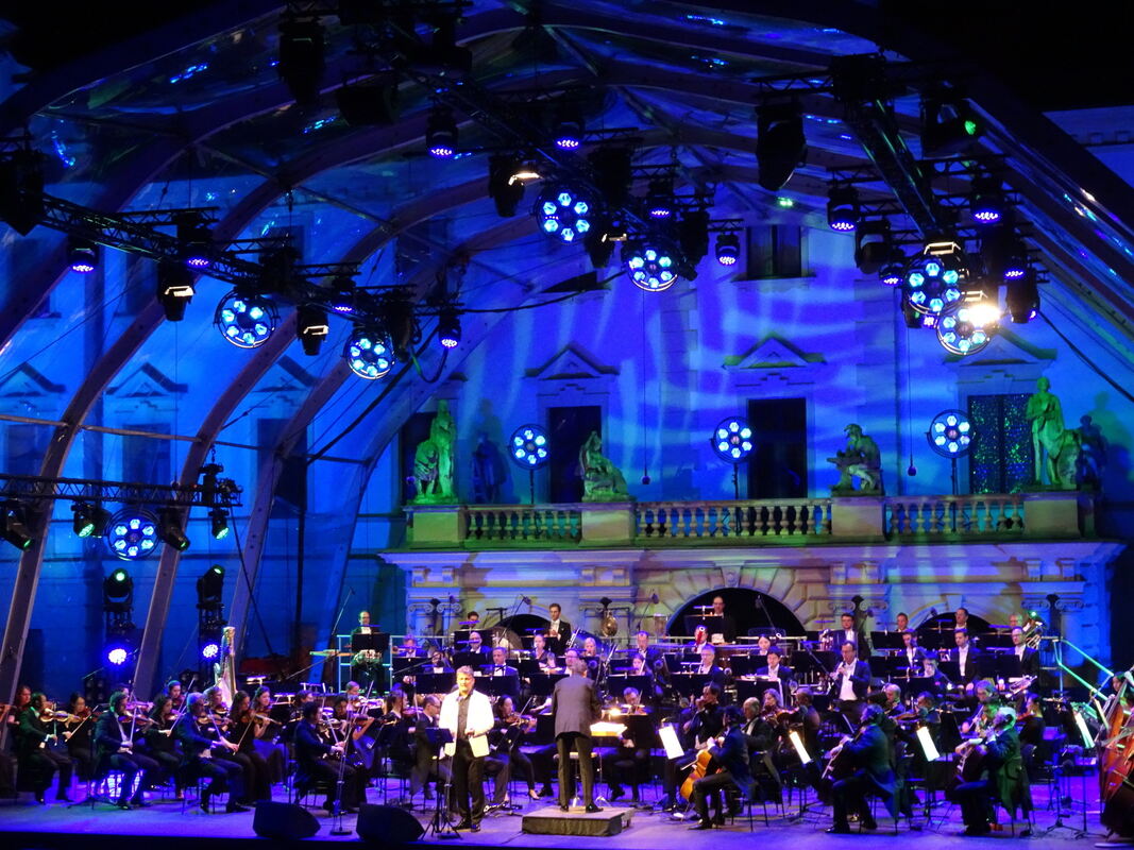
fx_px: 1900
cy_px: 425
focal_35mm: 58
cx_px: 567
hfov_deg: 33.2
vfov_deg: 25.2
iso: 800
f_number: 4.5
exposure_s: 1/20
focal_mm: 9.87
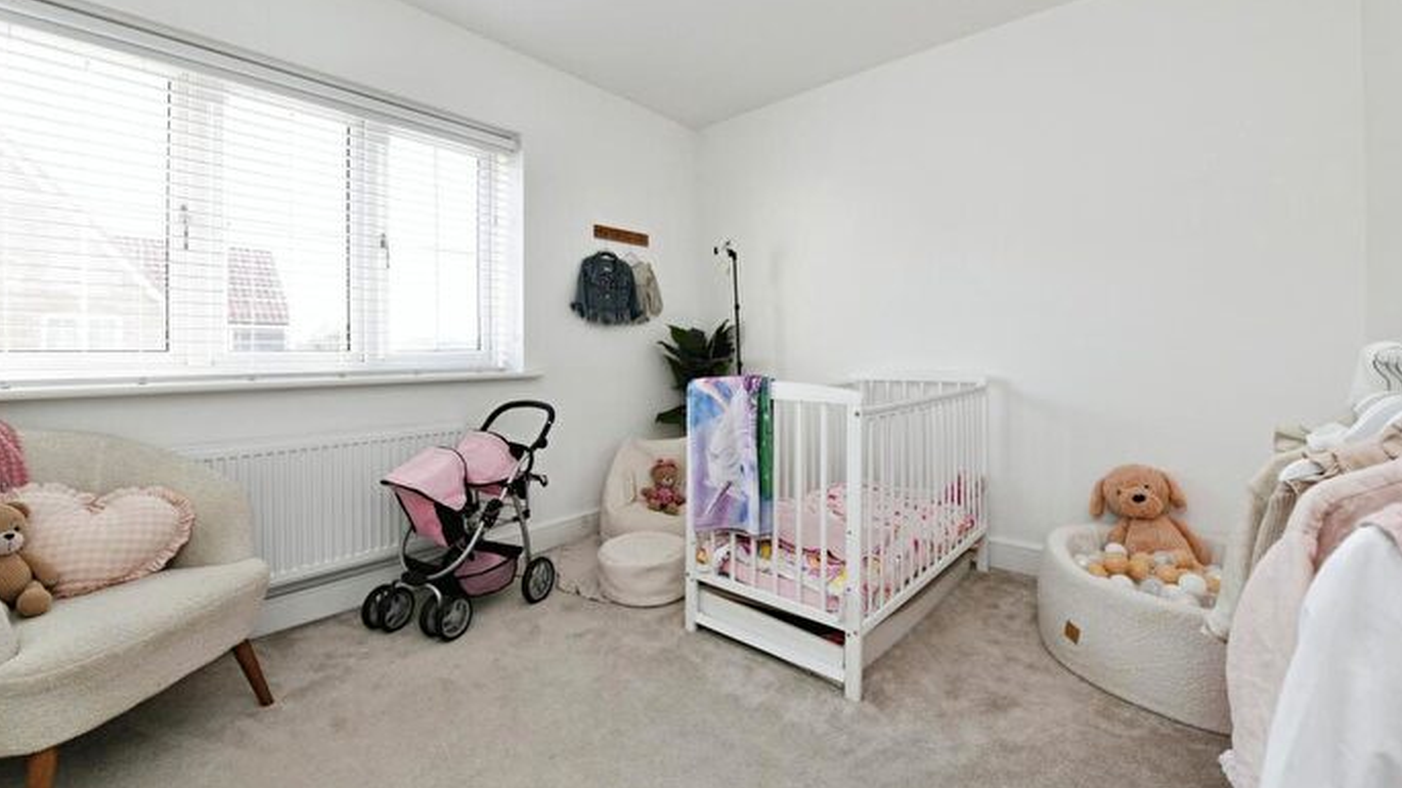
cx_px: 692
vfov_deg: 70.4
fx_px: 558
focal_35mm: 15
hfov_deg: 103.0
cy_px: 369
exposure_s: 1/60
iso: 800
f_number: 9
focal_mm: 14
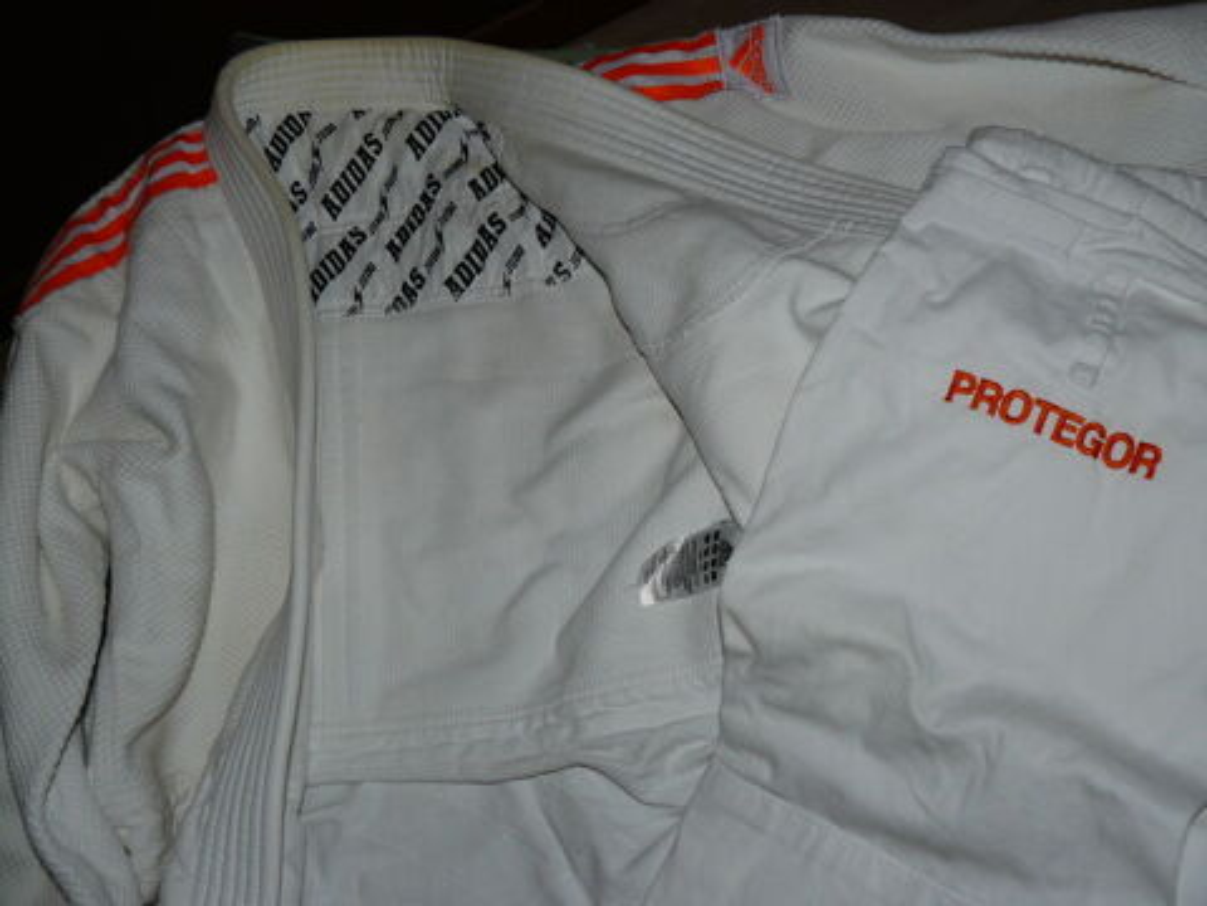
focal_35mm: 36
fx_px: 1255
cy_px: 453
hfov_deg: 51.4
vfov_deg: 39.7
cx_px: 604
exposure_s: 1/30
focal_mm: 6
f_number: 2.8
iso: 100
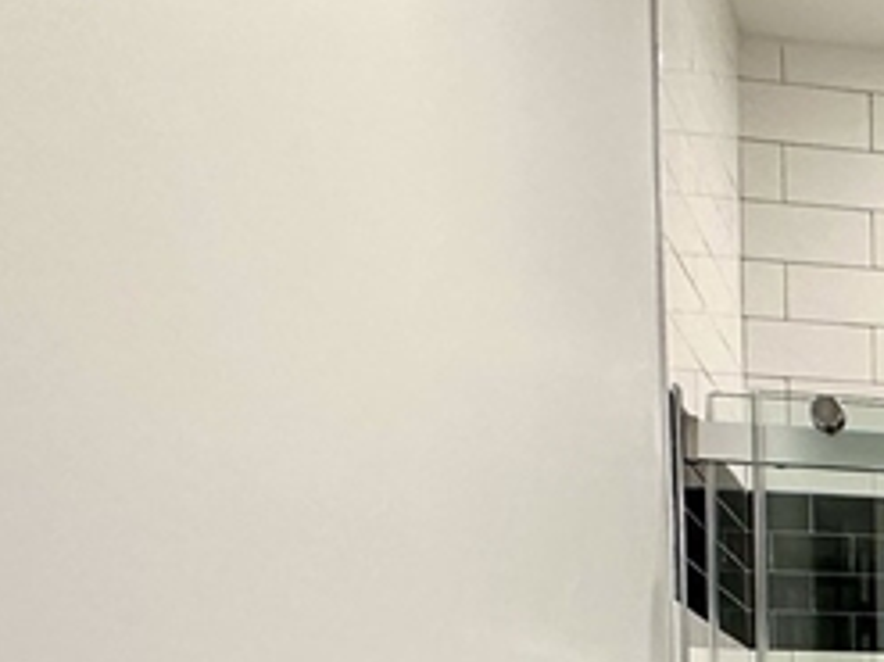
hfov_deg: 25.9
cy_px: 955
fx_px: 1480
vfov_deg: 21.6
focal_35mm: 58
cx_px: 1278
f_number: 2.2
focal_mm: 2.22
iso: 200
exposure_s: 1/120
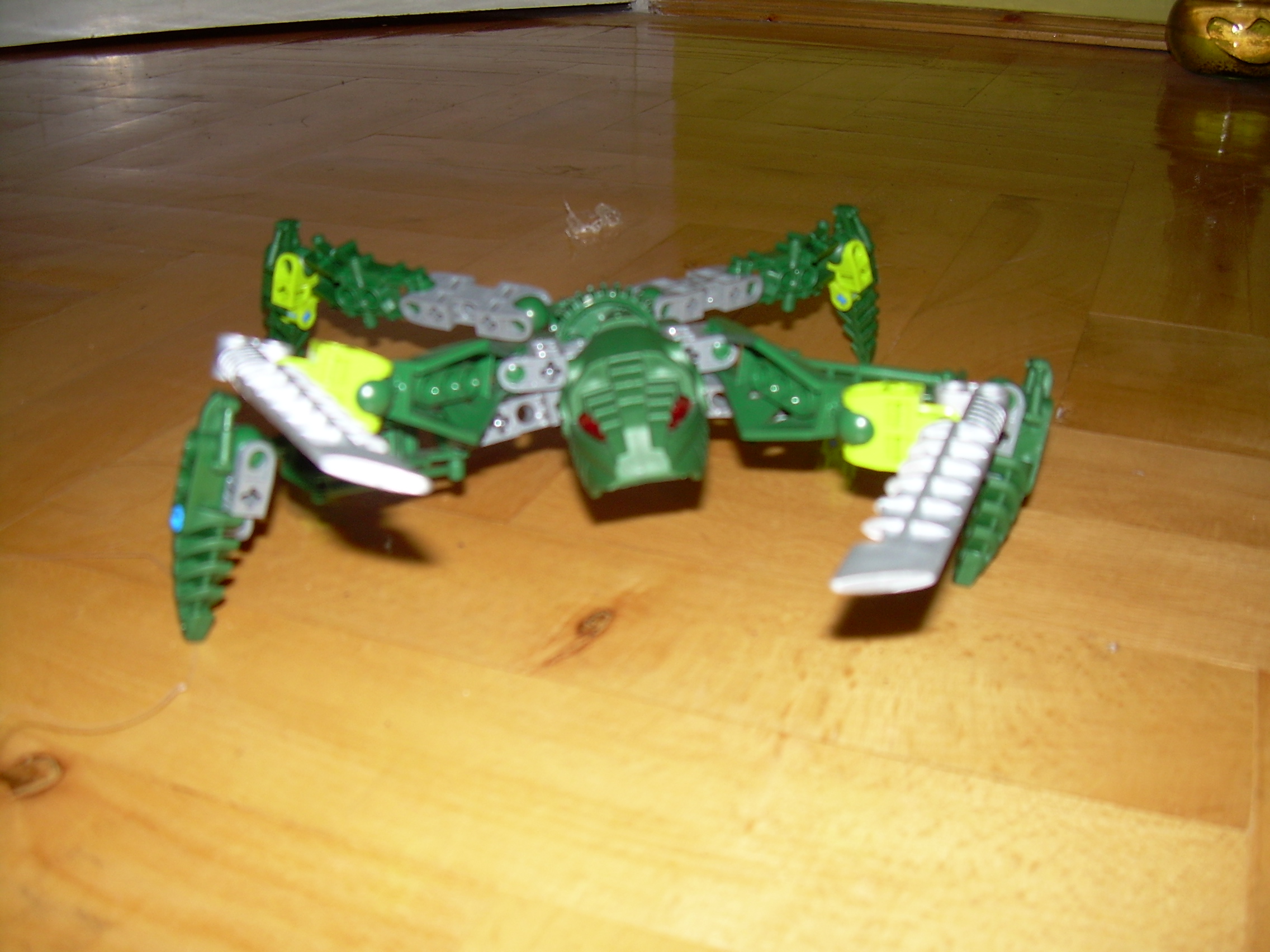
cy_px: 476
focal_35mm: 38
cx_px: 635
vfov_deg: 37.7
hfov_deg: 49.0
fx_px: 1394
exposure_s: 1/60
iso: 50
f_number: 2.8
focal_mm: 6.3
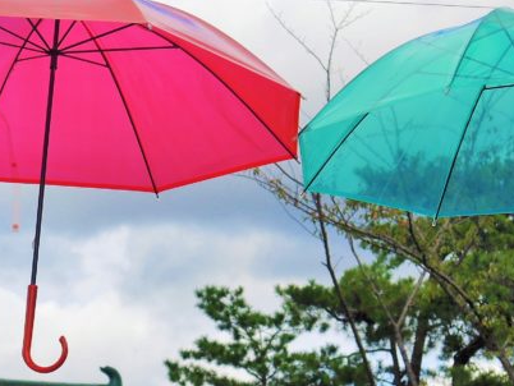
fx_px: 2496
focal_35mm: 168
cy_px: 224
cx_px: 91
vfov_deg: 8.8
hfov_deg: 11.7
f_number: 3.2
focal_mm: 14.1
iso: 80
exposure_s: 1/125
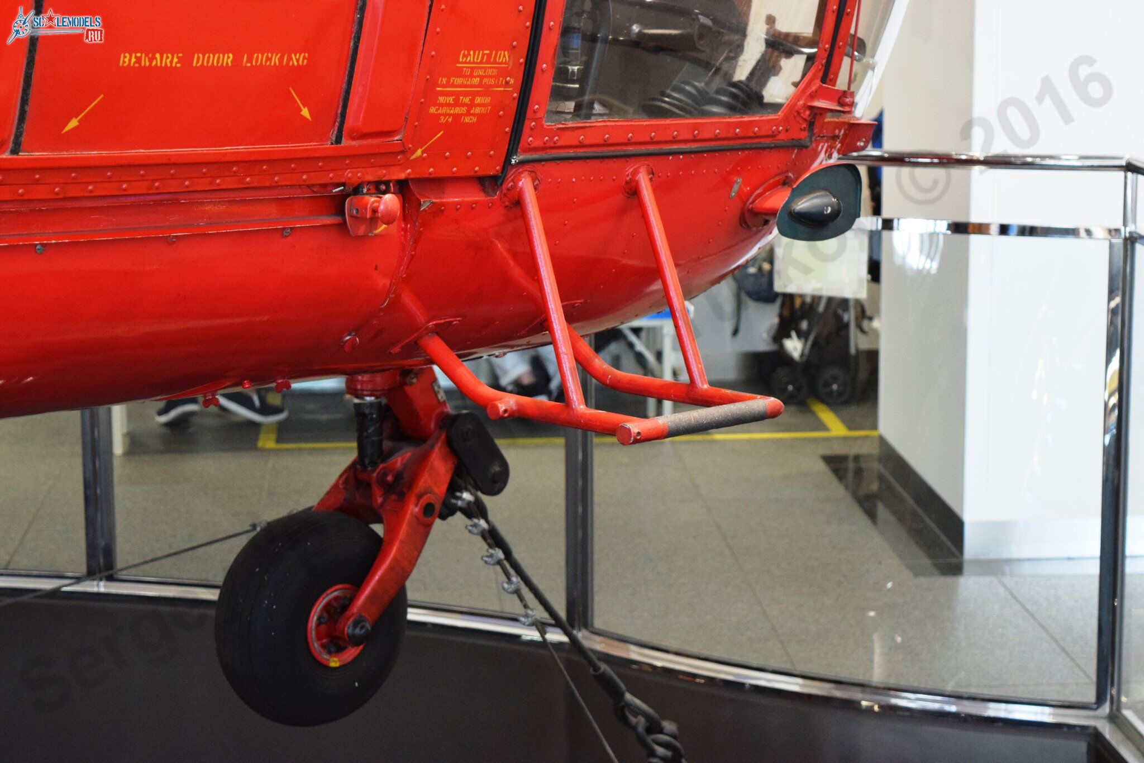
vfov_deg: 16.6
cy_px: 382
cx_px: 572
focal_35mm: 82
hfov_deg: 24.6
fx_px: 2622
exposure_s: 1/60
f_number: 5.6
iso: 1800
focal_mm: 55
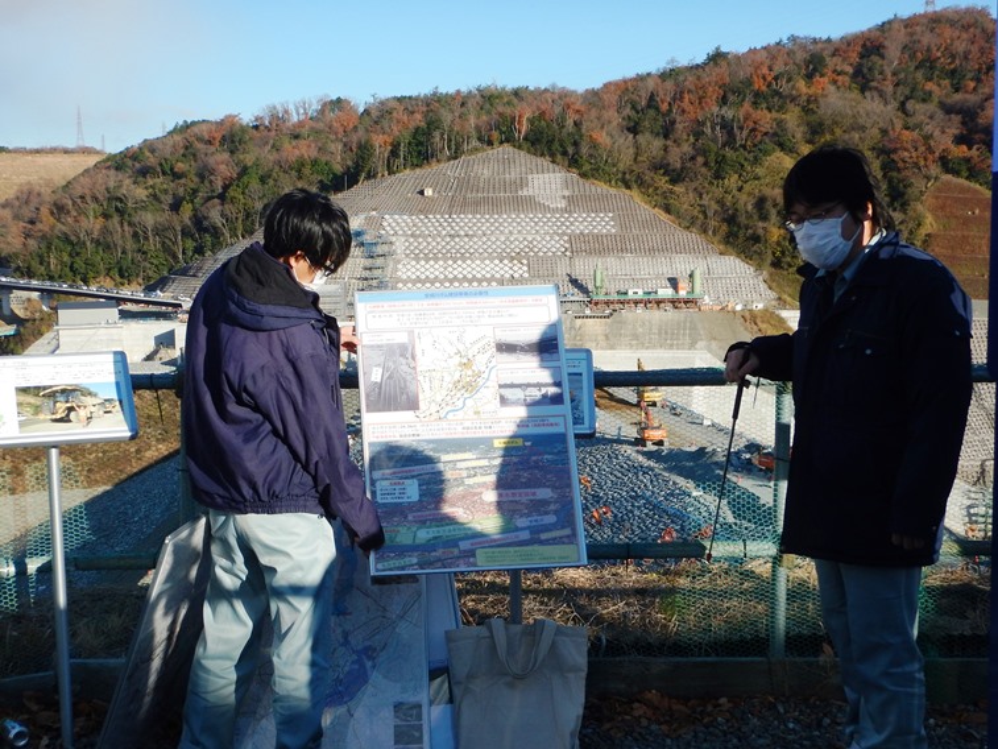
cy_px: 374
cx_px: 499
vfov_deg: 36.0
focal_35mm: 40
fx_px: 1153
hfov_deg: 46.8
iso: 125
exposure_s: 1/800
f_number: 4.2
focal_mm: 7.2
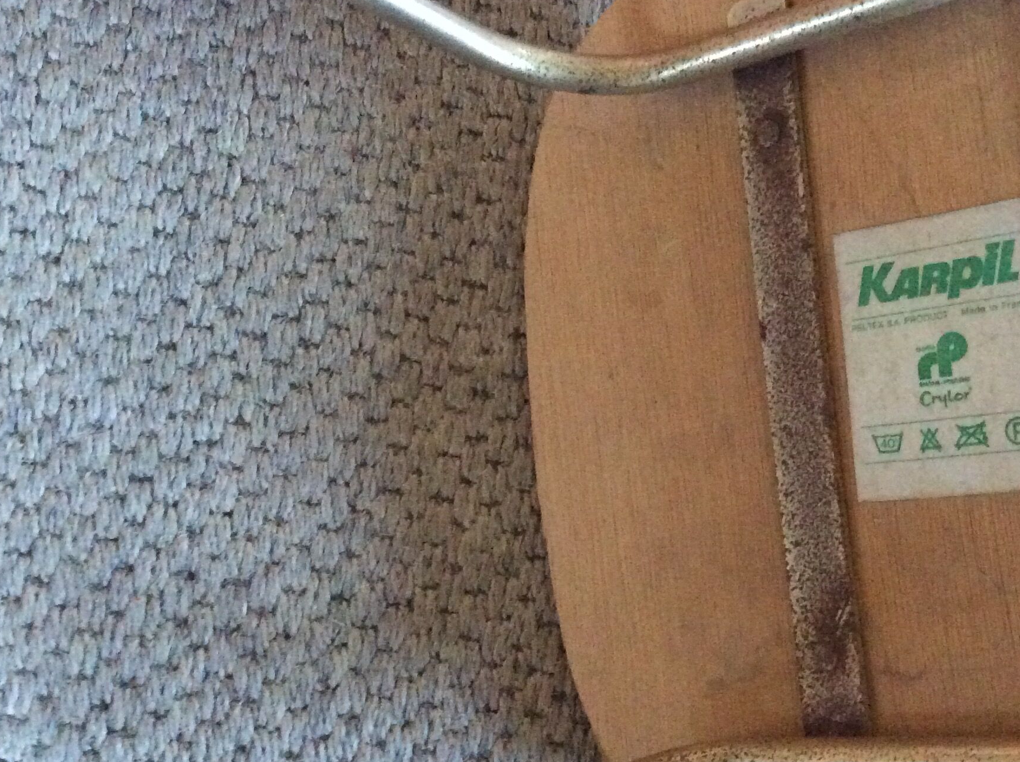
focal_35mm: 48
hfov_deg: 39.2
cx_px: 682
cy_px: 375
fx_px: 1412
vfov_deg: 30.2
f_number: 2.4
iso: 500
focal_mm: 3.3
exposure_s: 1/17
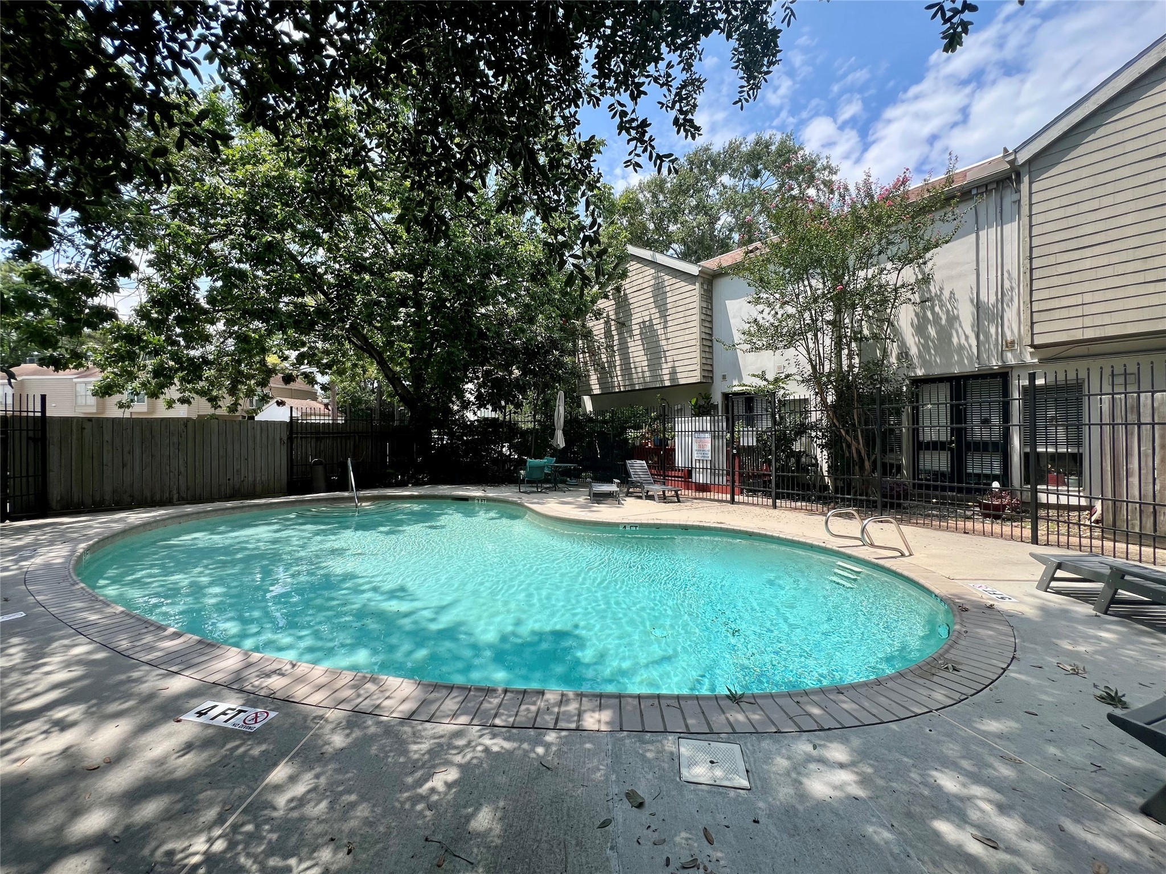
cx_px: 583
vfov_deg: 89.9
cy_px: 437
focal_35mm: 13
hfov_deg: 106.2
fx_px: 438
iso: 32
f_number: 1.8
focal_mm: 1.57
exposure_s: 1/1130
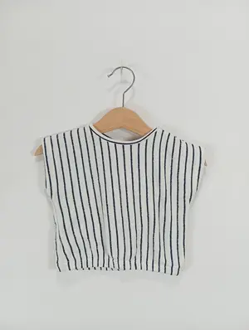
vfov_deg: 63.4
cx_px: 124
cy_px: 165
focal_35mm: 28
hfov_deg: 49.9
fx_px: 268
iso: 107
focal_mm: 4.22
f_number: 1.8
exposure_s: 1/100
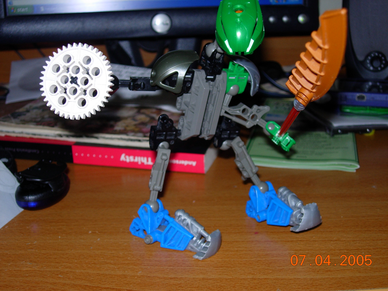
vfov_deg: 28.6
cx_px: 194
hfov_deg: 37.5
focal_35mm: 51
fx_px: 572
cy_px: 146
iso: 79
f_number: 3.2
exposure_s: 1/64
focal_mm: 10.6
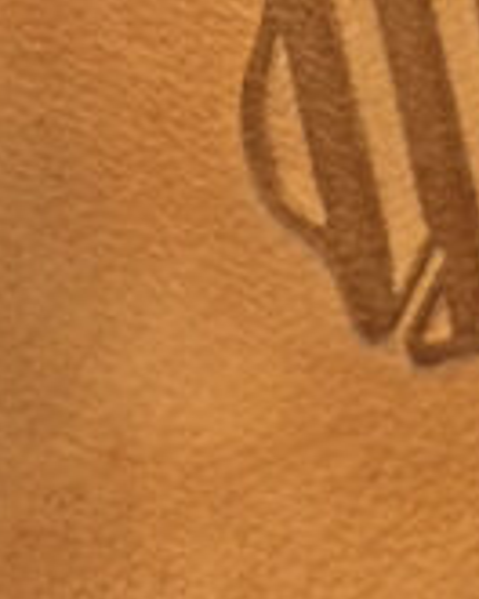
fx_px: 2729
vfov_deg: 12.0
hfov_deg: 9.9
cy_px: -258
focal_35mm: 154
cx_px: 510
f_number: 2.2
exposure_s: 1/30
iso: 200
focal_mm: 4.15
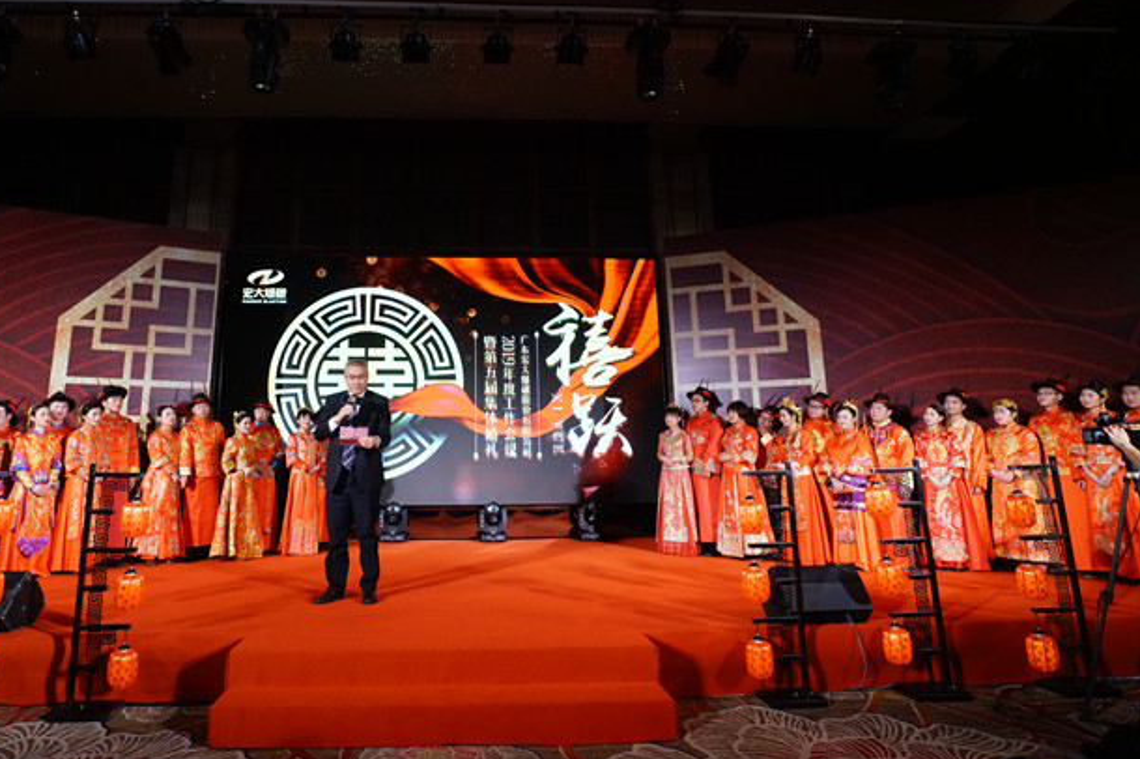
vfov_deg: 58.8
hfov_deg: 80.7
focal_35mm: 21
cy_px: 293
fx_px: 665
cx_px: 484
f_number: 5.6
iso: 4000
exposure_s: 1/250
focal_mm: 16
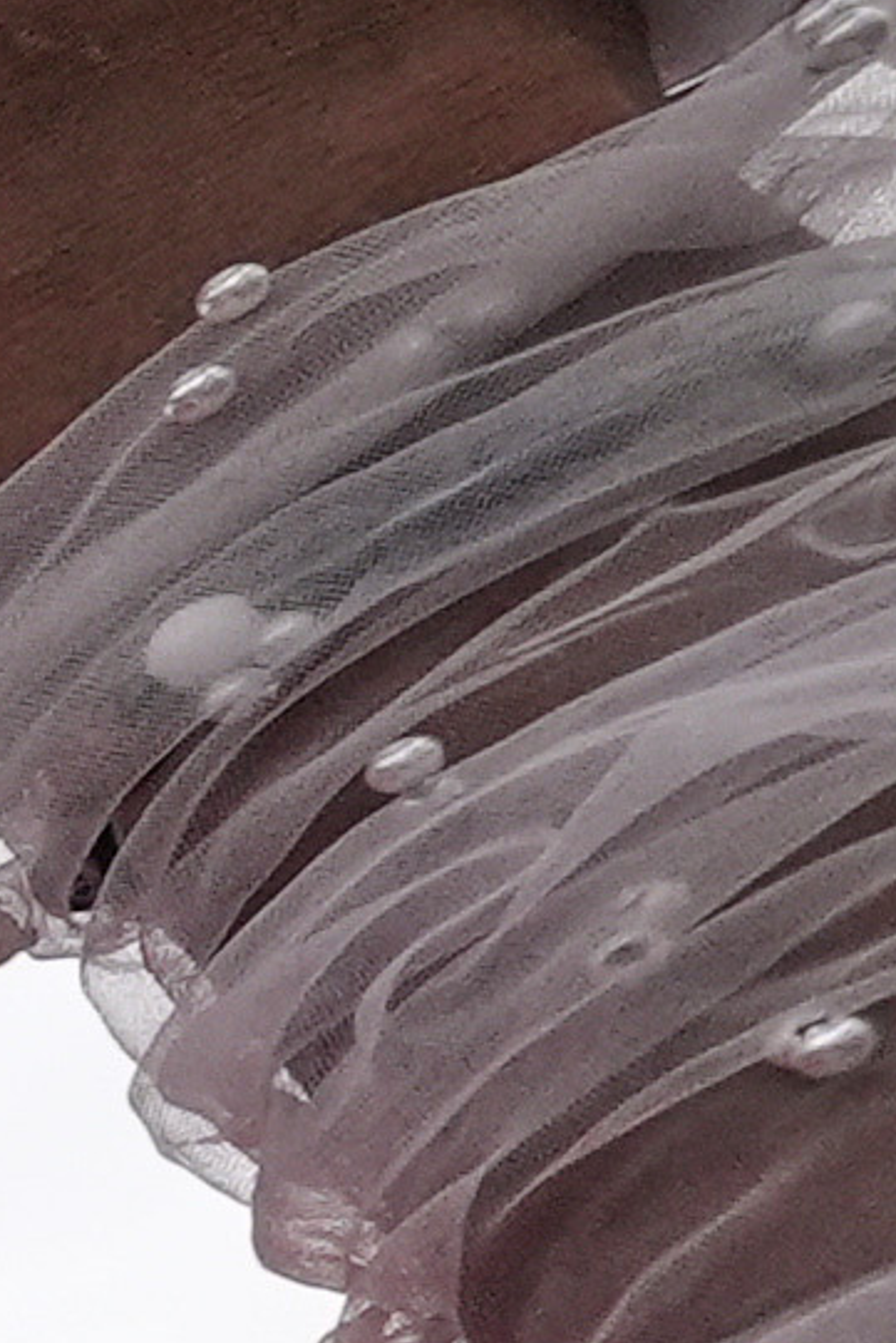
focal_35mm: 133
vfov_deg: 11.9
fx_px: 4962
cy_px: 3396
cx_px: -5612
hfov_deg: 4.2
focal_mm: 12
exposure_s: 1/4000
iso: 1250
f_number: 3.2
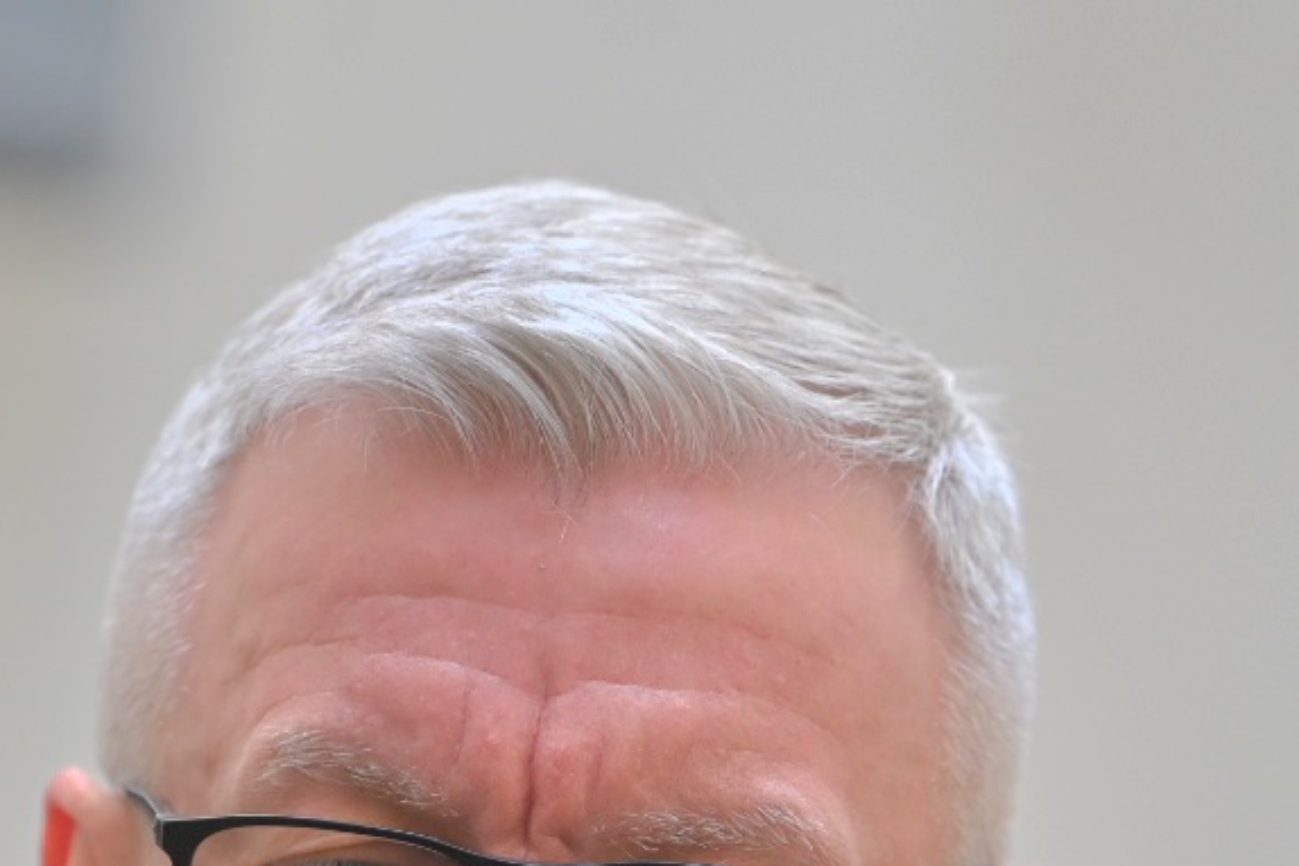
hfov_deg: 4.1
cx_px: 618
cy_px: 1022
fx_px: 18334
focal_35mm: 508
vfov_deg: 2.7
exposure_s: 1/400
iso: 180
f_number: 2.8
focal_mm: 180
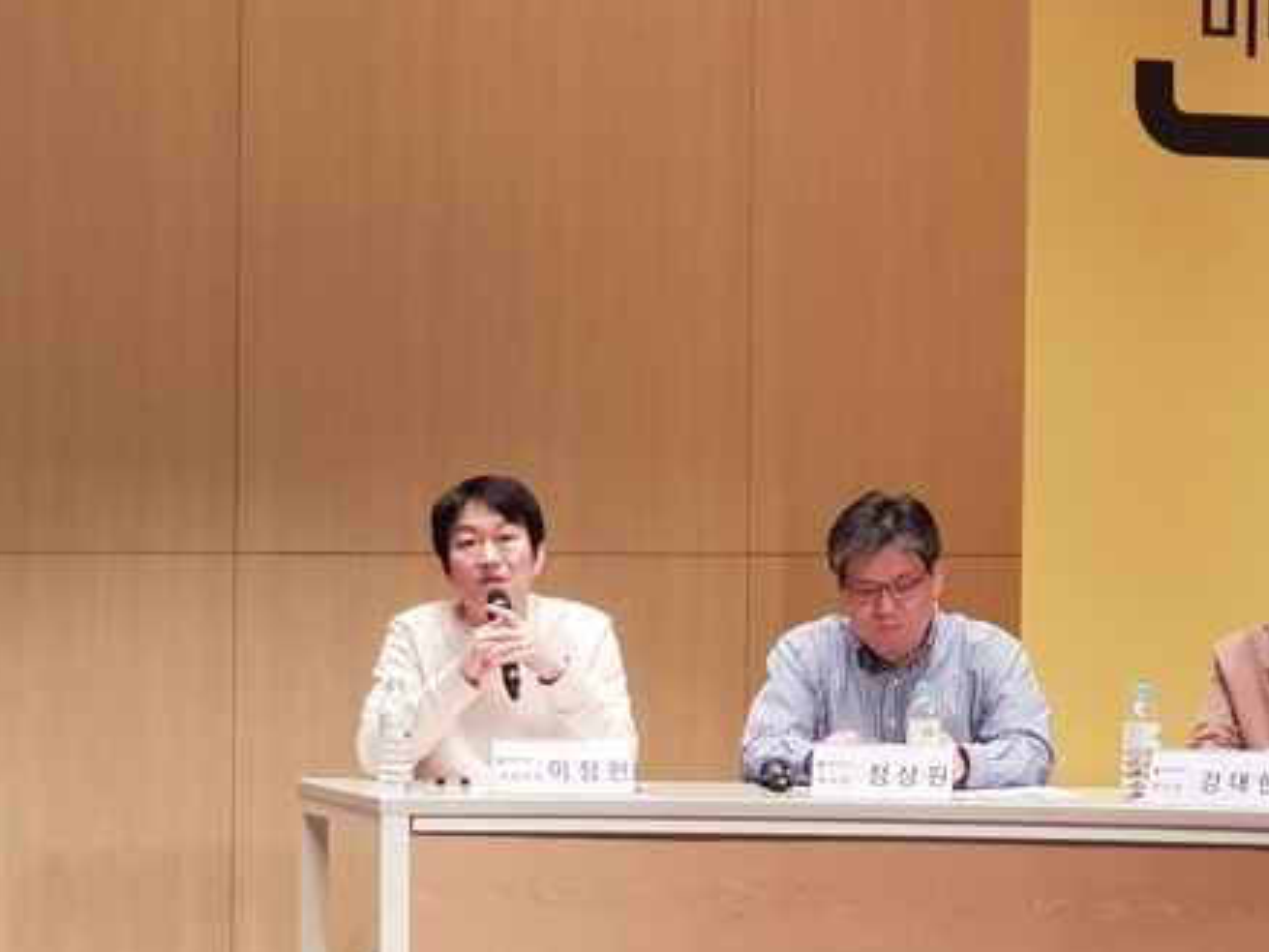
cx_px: 819
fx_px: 2530
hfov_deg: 28.0
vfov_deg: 21.3
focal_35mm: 69
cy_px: 463
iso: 160
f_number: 2.4
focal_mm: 6
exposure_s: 1/24
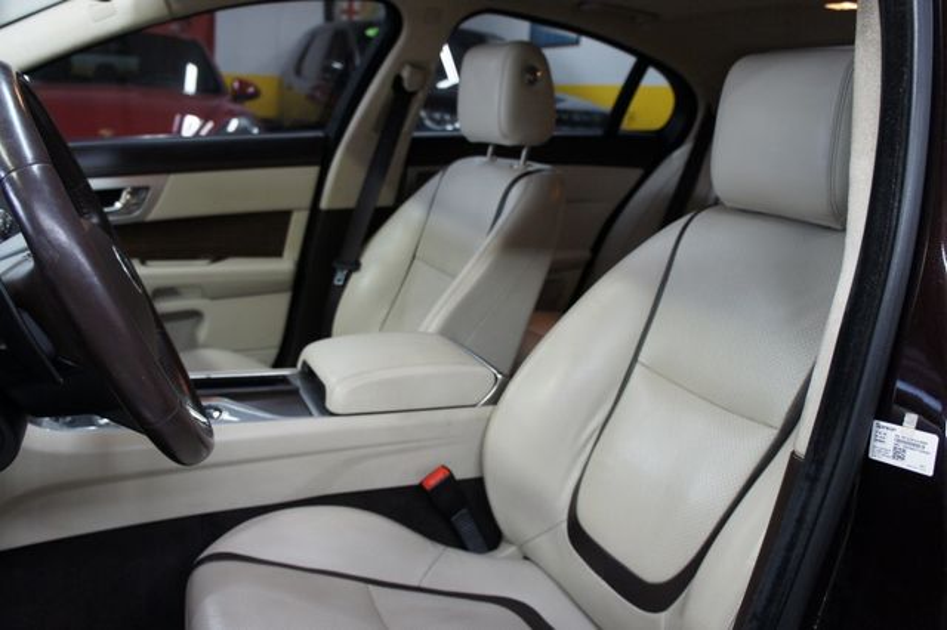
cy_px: 315
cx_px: 474
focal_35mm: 27
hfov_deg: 67.4
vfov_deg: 47.9
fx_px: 710
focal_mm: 18
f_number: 3.5
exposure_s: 1/30
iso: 500
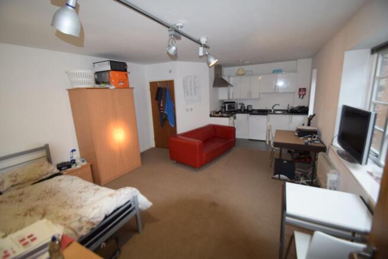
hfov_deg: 100.4
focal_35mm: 15
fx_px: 162
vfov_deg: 77.4
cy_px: 130
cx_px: 194
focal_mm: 10
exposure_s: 1/60
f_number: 4
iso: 800
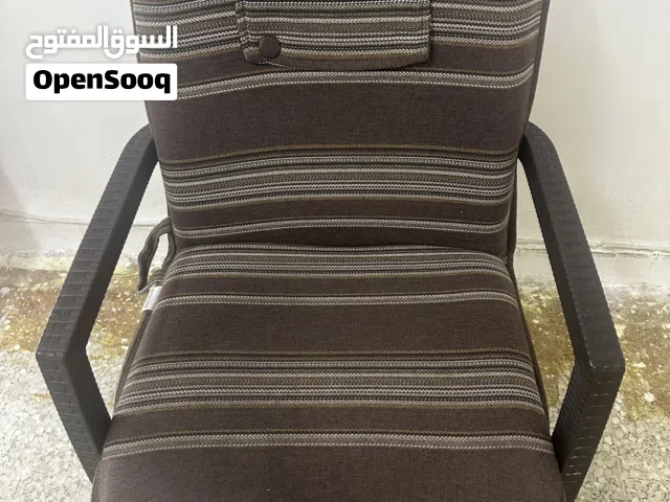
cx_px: 335
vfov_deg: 56.8
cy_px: 251
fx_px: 465
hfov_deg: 71.6
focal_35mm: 24
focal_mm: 6.86
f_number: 1.78
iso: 320
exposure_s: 1/50
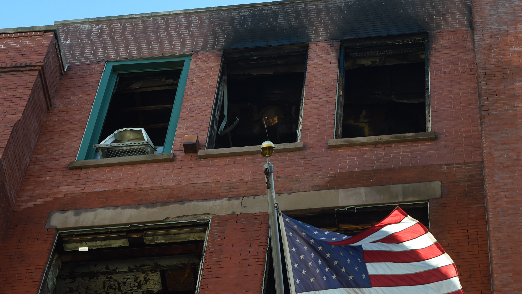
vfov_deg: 9.5
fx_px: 1772
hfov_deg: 16.8
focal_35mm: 128
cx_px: 301
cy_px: 190
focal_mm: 102
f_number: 8
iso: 800
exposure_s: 1/400
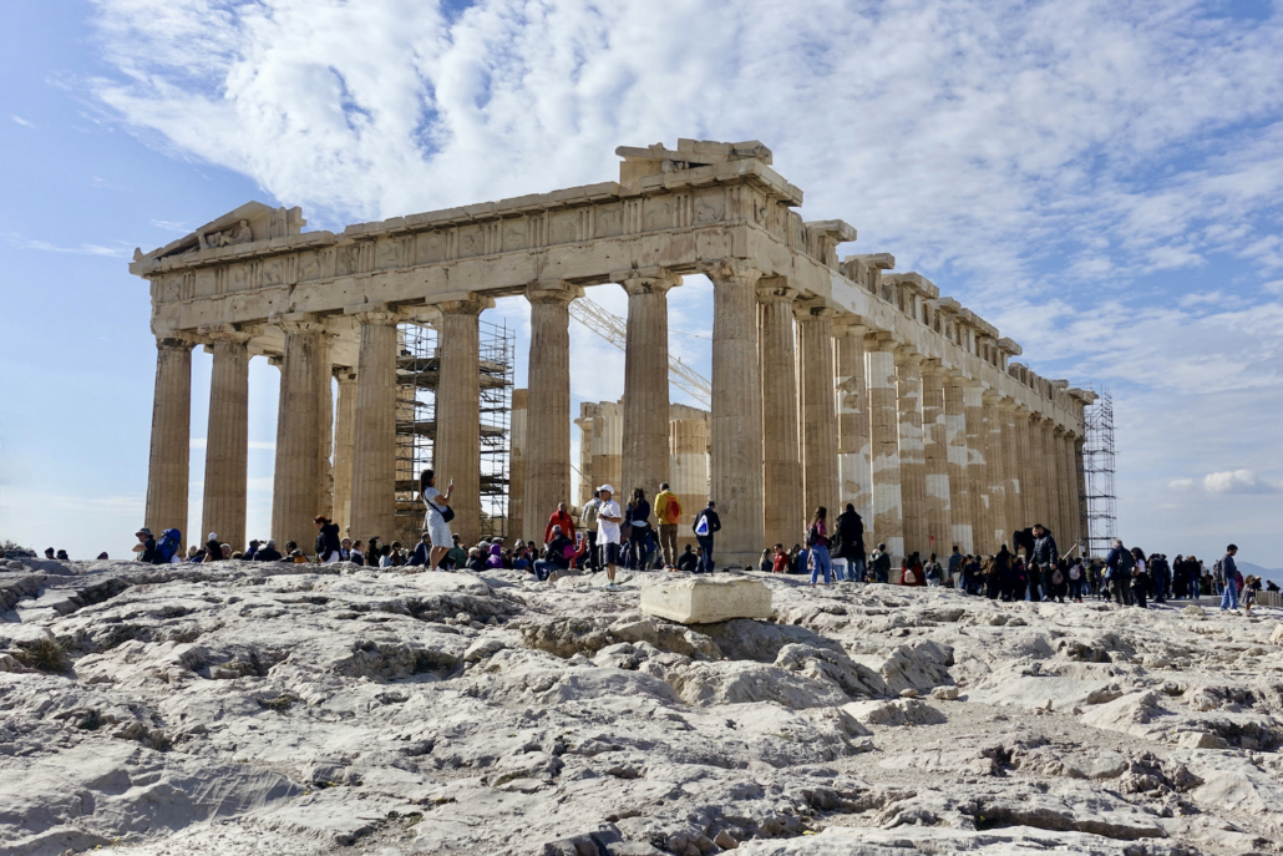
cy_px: 428
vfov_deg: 36.9
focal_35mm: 36
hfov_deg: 53.1
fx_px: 1283
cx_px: 642
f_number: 5.6
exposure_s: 1/125
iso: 125
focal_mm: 13.34
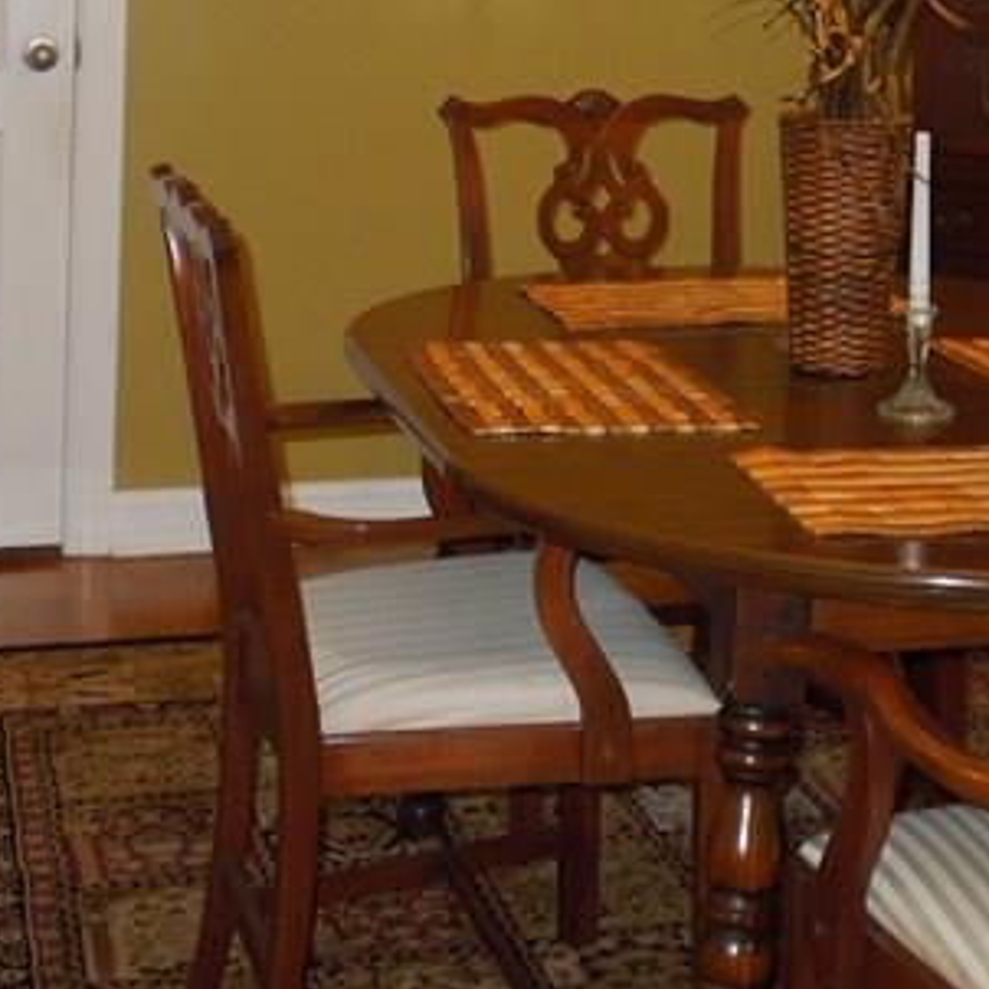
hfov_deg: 22.9
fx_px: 2424
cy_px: -108
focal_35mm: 75
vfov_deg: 21.8
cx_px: 684
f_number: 3.3
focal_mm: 4.5
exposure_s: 1/30
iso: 280
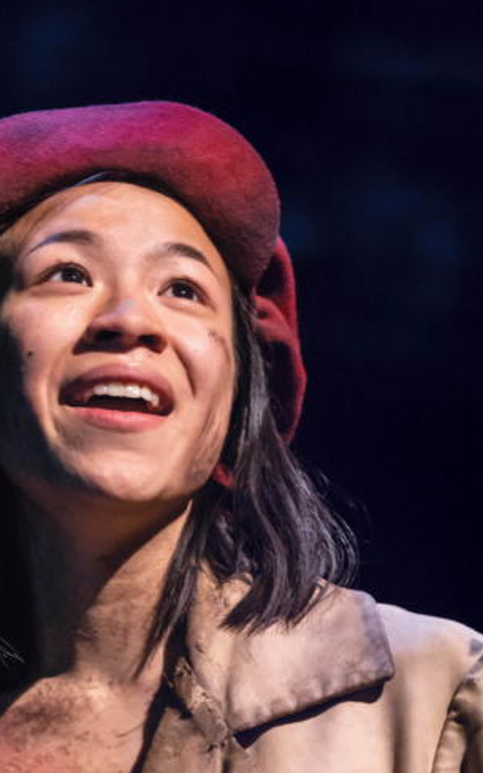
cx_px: 143
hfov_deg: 2.0
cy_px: 841
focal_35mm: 671
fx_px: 14132
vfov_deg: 3.1
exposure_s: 1/60
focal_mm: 179
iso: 5000
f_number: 2.8
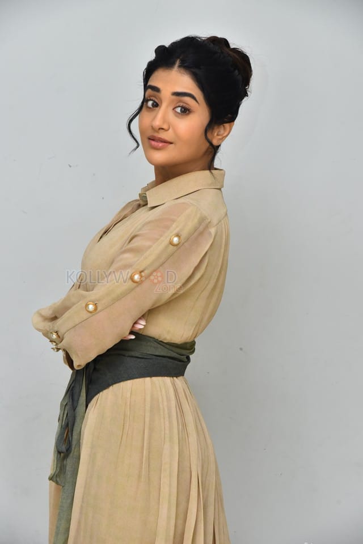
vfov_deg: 20.8
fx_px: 1482
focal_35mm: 98
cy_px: 272
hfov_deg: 14.0
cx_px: 182
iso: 2000
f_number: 6.3
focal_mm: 98
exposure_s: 1/125
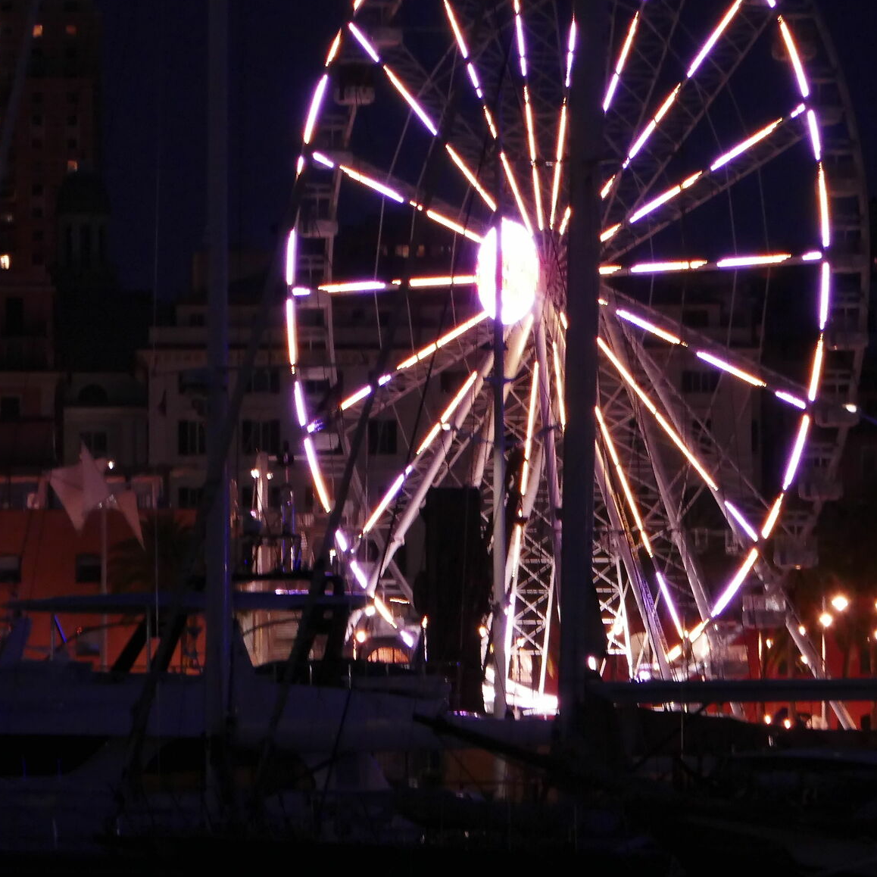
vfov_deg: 5.9
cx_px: 510
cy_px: 322
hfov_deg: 5.9
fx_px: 8484
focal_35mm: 296
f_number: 5.9
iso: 1600
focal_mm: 61.3
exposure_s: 1/10
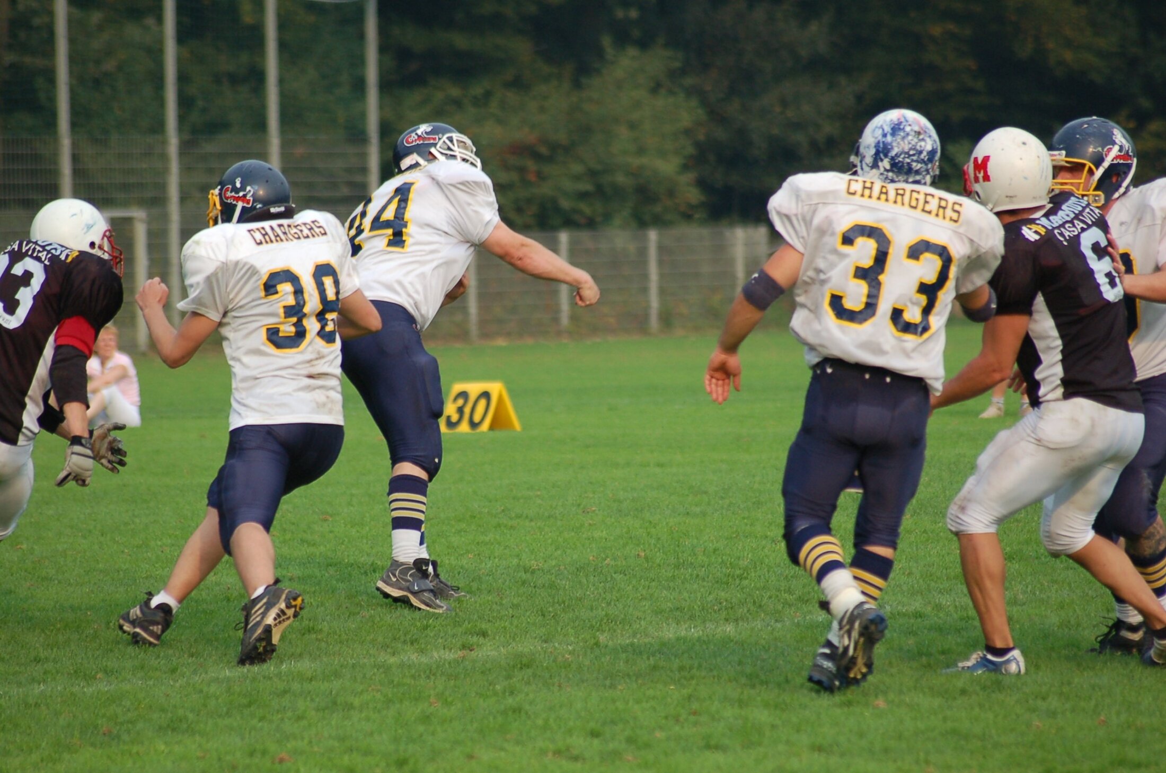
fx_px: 9456
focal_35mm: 292
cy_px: 386
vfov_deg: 4.7
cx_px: 583
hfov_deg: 7.1
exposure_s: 1/1000
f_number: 5
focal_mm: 195
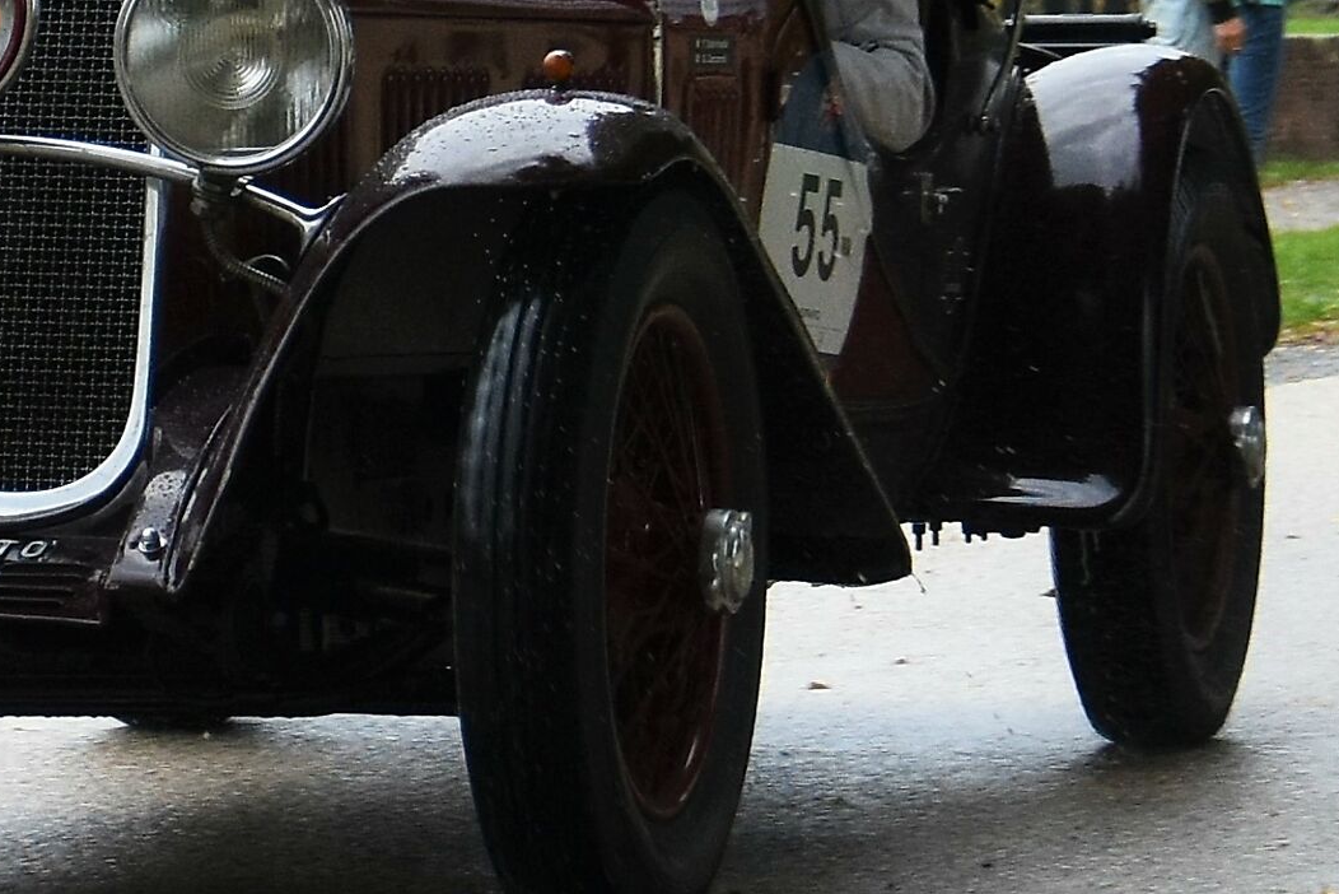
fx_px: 4836
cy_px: -62
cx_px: -118
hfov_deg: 15.4
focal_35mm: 130
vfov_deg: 10.4
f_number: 4.5
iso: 500
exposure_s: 1/400
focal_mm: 38
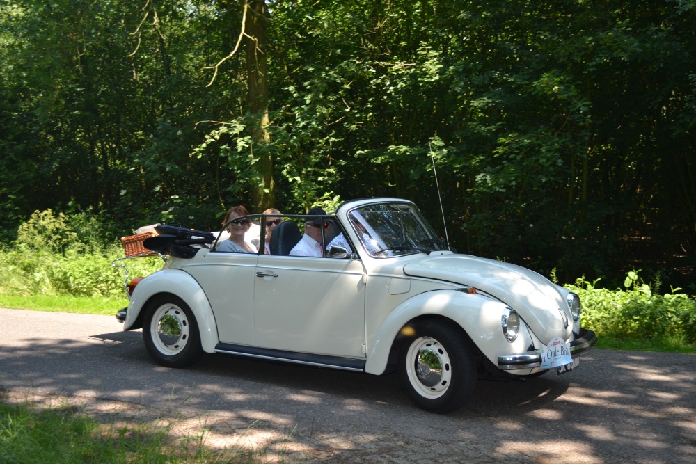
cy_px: 232
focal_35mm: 48
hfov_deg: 41.1
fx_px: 928
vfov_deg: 28.1
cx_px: 348
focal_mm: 32
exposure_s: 1/125
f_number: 4.8
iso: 125
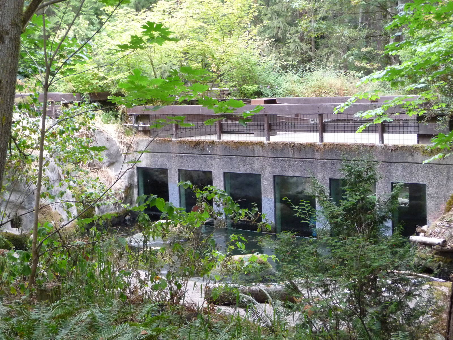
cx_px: 226
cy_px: 170
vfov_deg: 17.6
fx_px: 1099
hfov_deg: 23.3
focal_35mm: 84
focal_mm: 14.2
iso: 400
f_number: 4.7
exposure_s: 1/50
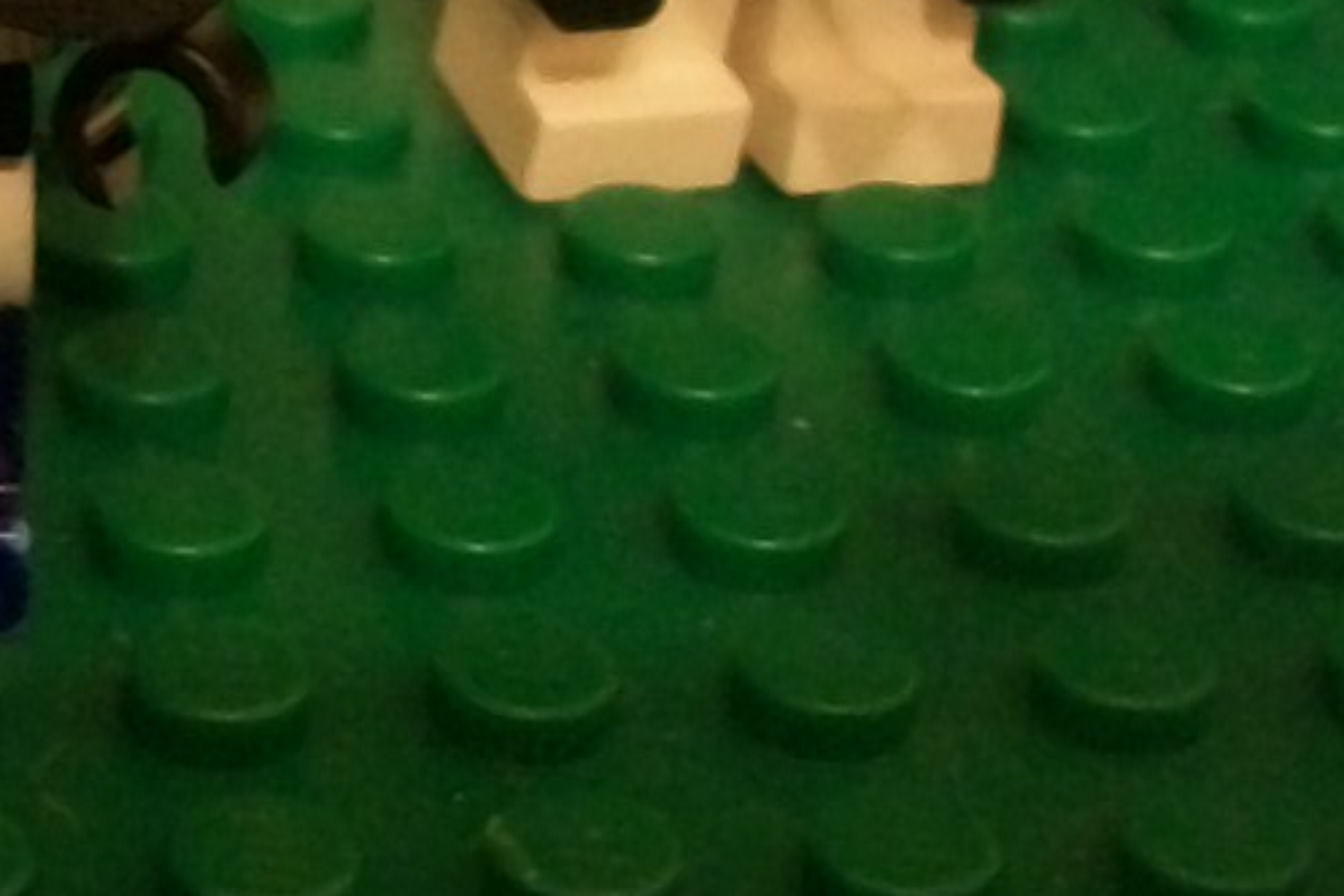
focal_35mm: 137
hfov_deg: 14.5
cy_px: -343
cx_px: -283
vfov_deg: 9.8
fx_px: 5114
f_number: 2.9
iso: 220
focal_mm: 5.7
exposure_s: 1/8
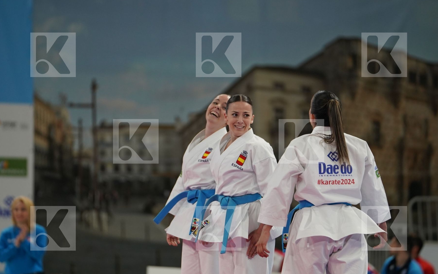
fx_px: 3664
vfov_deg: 4.3
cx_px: 219
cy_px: 141
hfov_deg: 6.8
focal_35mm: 307
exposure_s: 1/500
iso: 1000
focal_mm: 200
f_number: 2.8
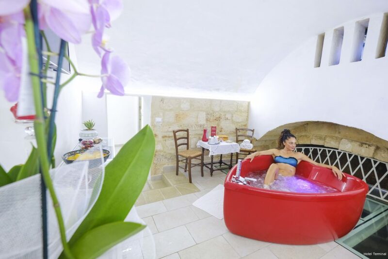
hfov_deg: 100.4
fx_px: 162
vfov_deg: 77.4
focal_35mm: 15
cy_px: 130
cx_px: 194
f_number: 4
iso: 1000
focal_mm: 10
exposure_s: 1/100
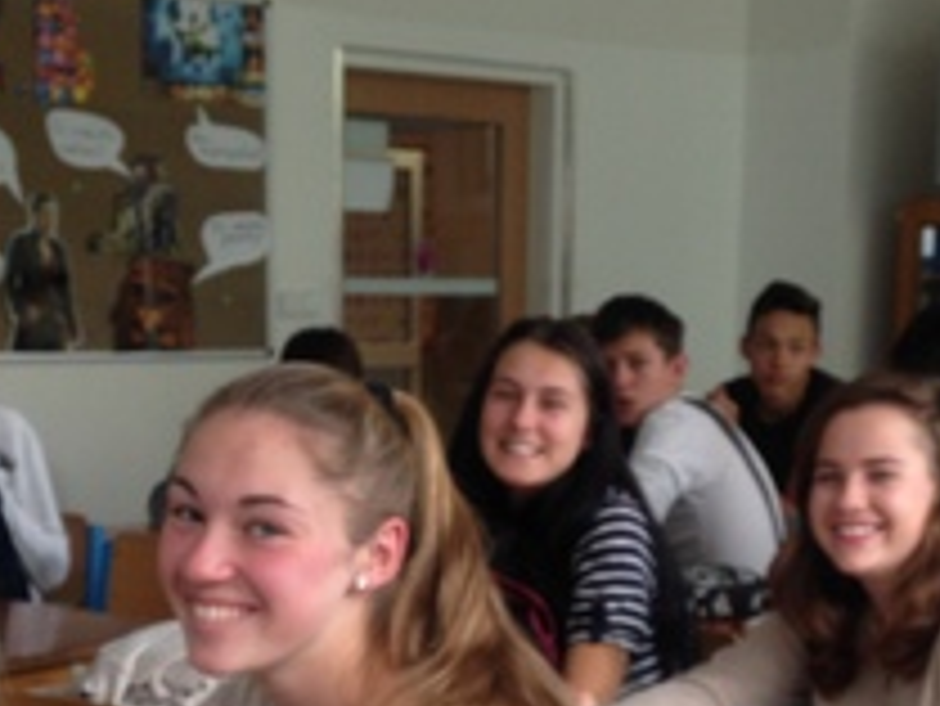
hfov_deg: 24.7
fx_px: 2146
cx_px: 463
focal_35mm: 79
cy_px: 650
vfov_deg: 18.3
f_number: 2.4
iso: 50
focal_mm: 4.12
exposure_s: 1/20
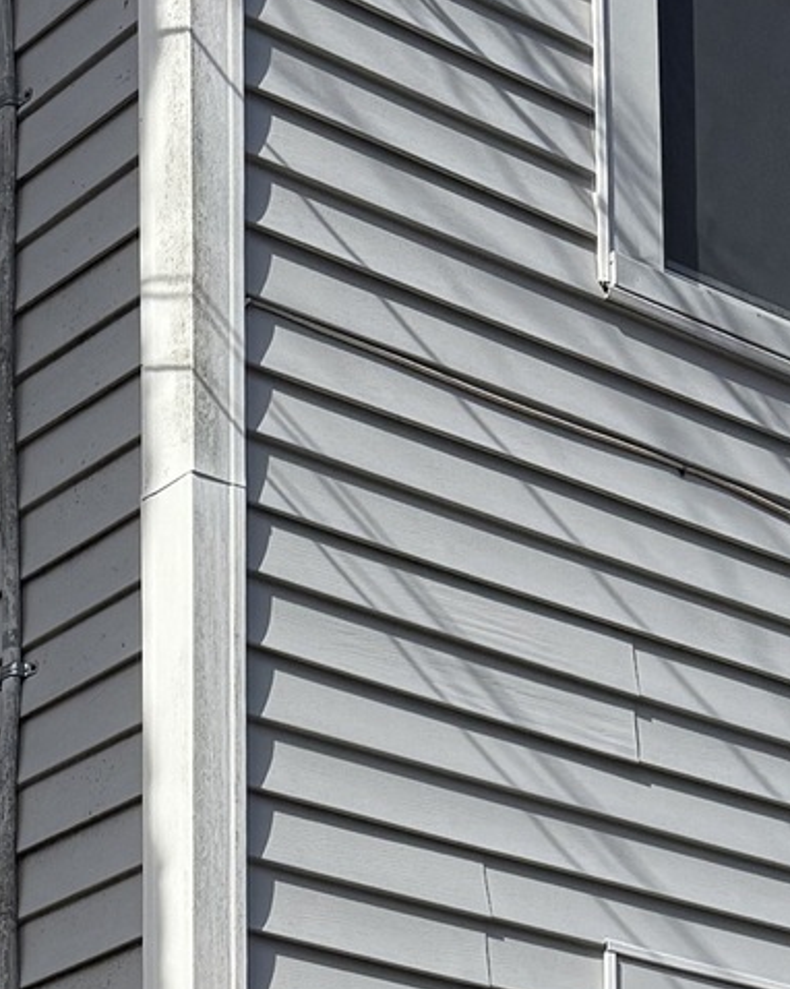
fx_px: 3305
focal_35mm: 113
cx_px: -242
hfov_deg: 13.2
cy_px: 1744
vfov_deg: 14.9
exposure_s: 1/4405
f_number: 1.78
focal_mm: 6.76
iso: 80
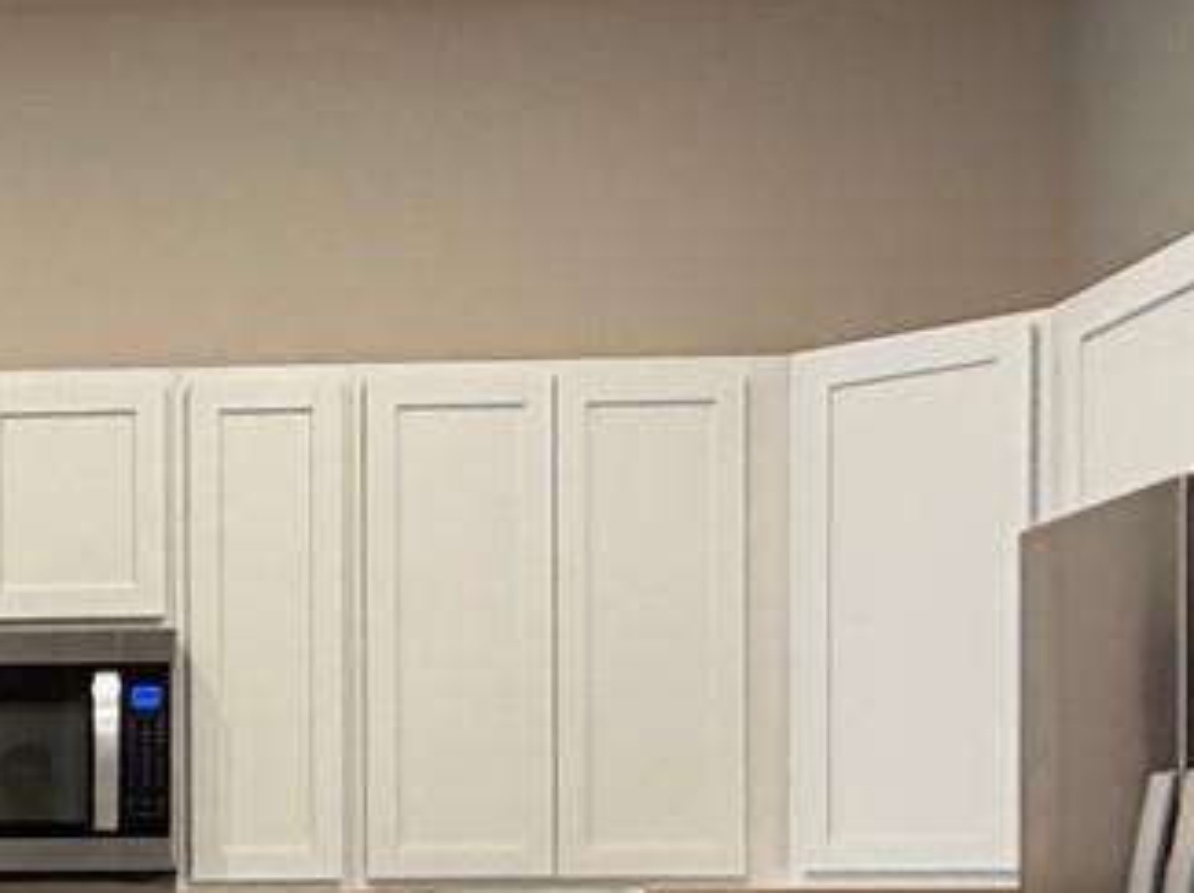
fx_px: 2377
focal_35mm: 69
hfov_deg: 26.0
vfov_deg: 20.5
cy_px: 933
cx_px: -125
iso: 200
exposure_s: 1/60
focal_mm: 2.22
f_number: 2.2
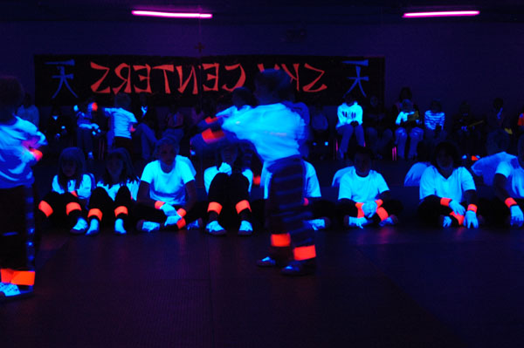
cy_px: 174
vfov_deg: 25.7
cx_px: 262
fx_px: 764
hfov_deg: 37.9
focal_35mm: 52
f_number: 4.2
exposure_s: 1/5
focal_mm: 35
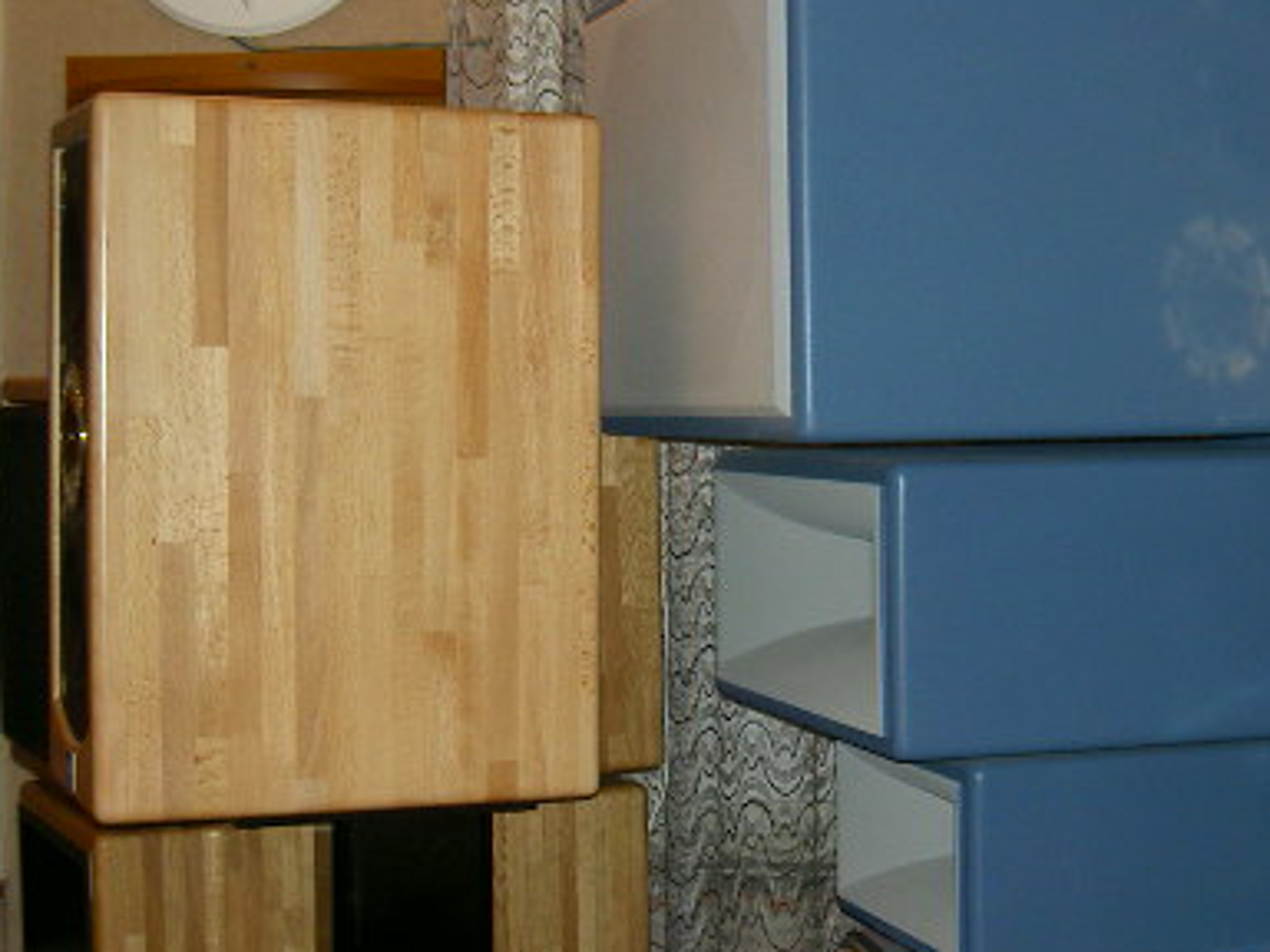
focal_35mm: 65
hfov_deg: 29.8
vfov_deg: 22.6
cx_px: 701
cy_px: 469
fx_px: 2385
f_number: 2.8
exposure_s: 1/59.5
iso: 100
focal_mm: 8
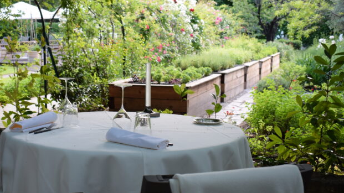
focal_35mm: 57
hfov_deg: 36.4
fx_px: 520
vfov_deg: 21.1
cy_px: 88
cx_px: 125
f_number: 3.8
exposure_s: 1/40
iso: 100
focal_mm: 22
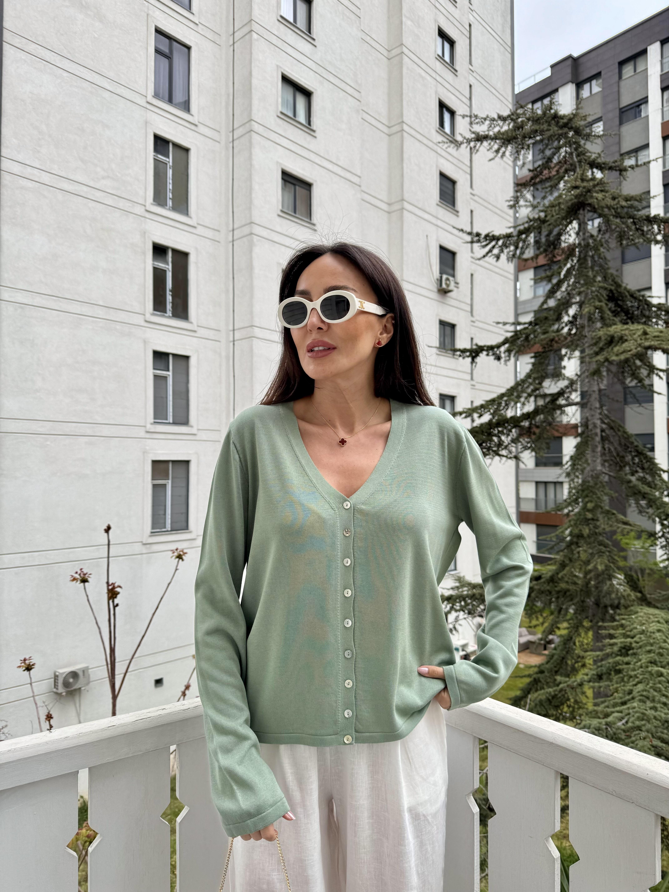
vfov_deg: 71.6
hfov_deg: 56.8
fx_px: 618
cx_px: 334
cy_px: 446
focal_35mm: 24
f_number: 1.78
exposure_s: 1/598
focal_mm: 6.76
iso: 80
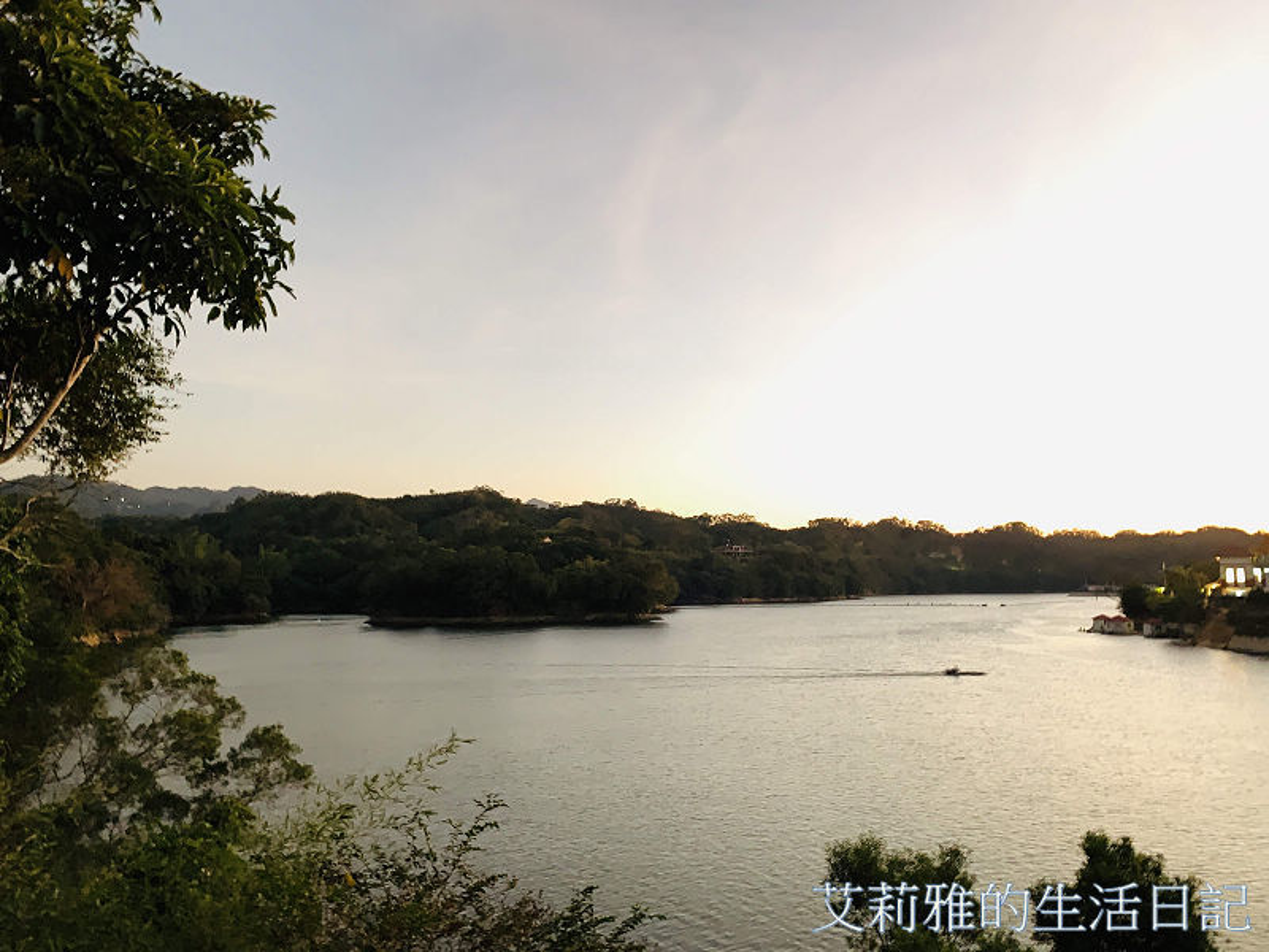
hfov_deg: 67.3
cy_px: 476
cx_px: 634
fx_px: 953
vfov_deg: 53.1
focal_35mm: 26
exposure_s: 1/4
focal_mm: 4.25
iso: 640
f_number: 1.8
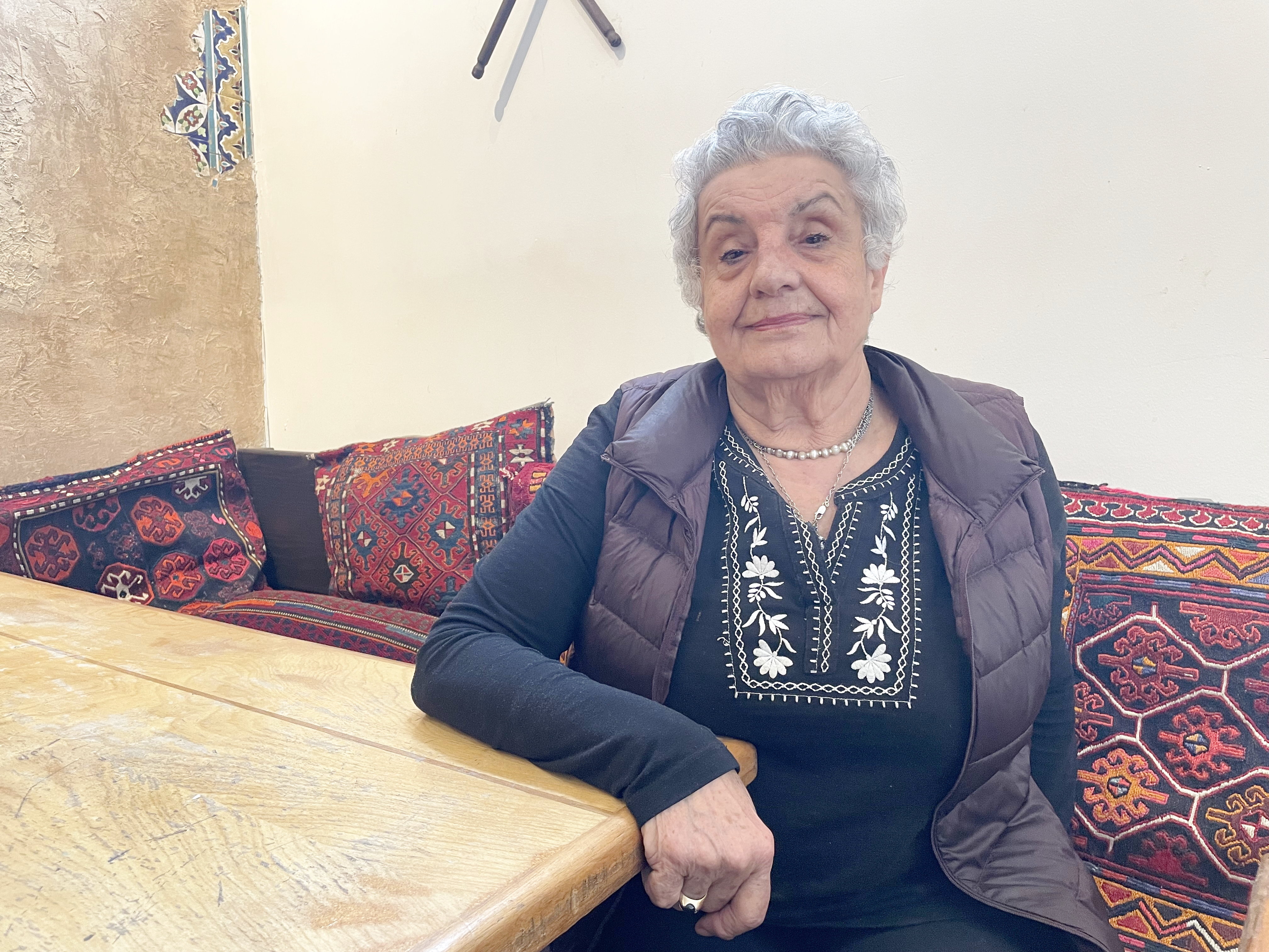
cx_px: 634
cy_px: 476
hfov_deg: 67.3
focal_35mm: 26
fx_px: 953
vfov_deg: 53.1
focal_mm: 4.2
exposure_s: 1/60
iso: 250
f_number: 1.6
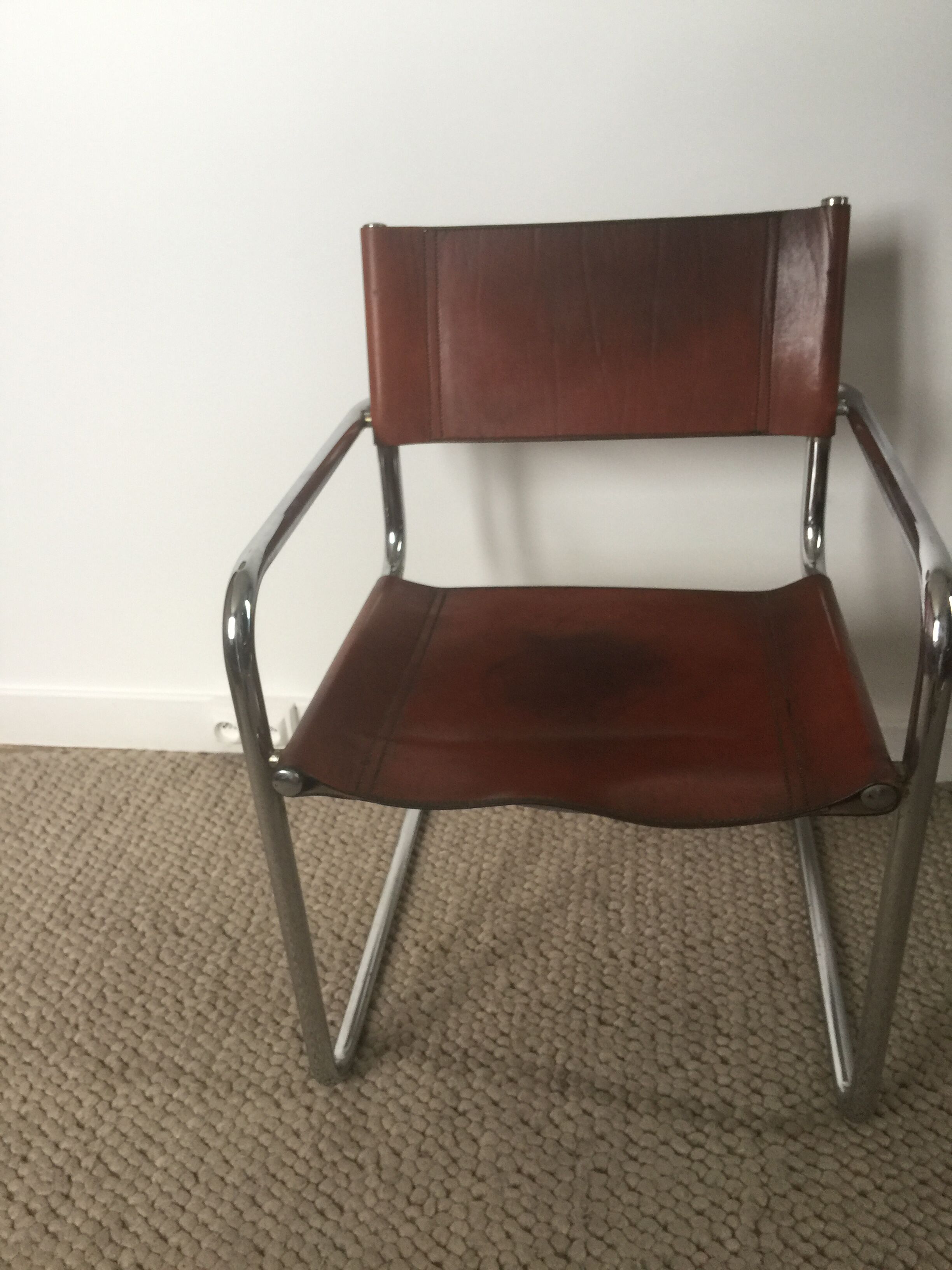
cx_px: 476
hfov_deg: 48.2
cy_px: 635
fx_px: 1063
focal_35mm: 29
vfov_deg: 61.7
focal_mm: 4.15
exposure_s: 1/33
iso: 50
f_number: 2.2
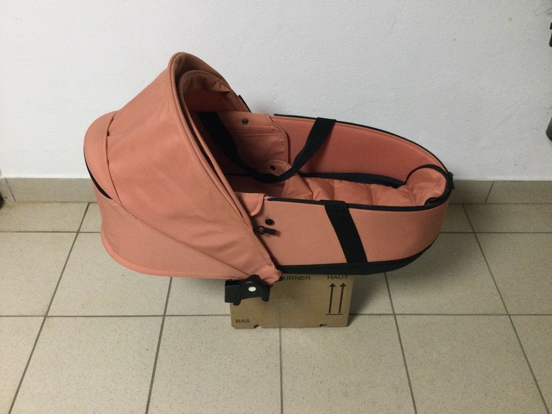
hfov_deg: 58.4
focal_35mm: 31
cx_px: 276
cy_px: 207
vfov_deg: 45.4
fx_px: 494
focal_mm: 3.3
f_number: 2.4
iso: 250
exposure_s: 1/33
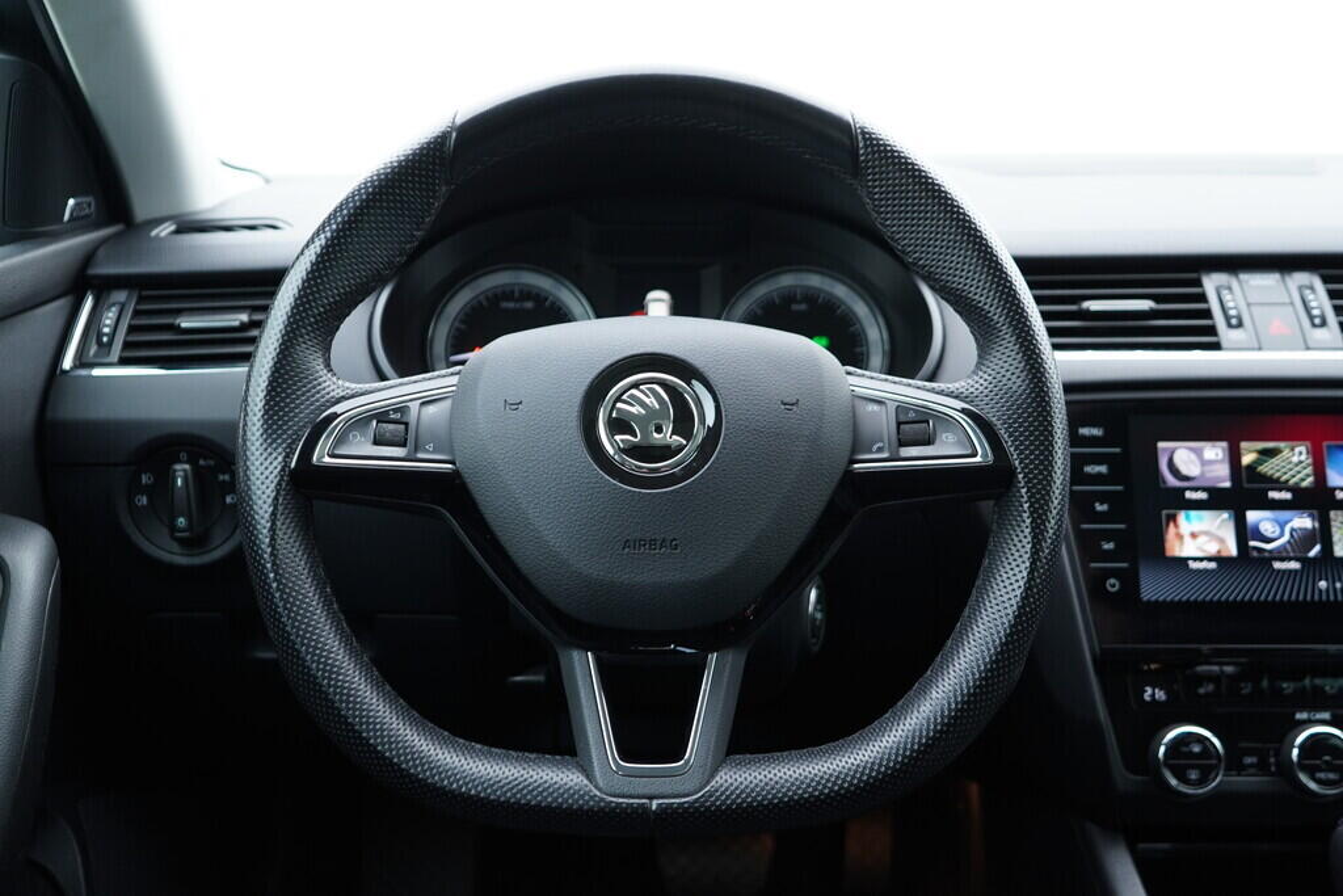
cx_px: 672
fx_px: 1343
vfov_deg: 36.9
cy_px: 448
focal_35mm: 36
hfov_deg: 53.1
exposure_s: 1/40
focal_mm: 24
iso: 320
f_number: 2.8
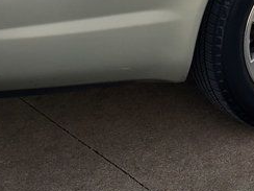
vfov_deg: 13.0
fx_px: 800
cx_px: 286
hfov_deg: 17.4
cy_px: -79
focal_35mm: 109
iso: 50
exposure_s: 1/186
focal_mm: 4.3
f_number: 2.4
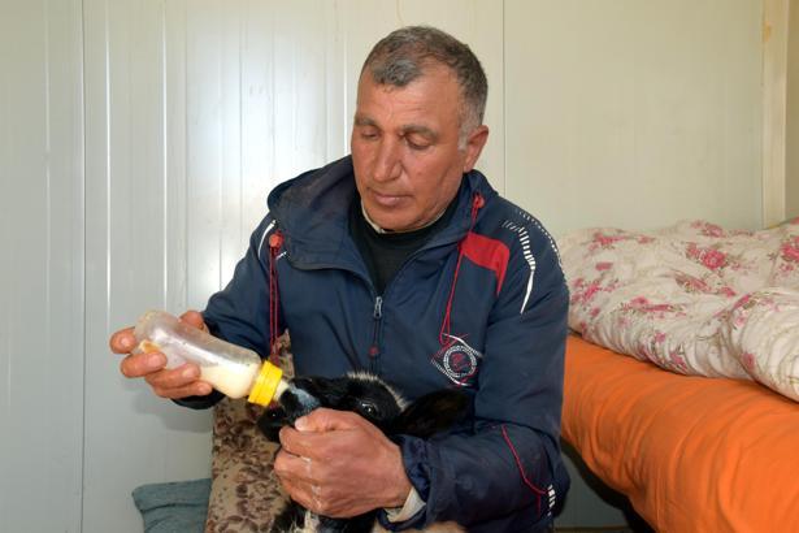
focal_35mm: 39
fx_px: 866
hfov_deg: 49.6
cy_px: 266
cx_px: 400
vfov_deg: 34.2
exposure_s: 1/125
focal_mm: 26
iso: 560
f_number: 5.6
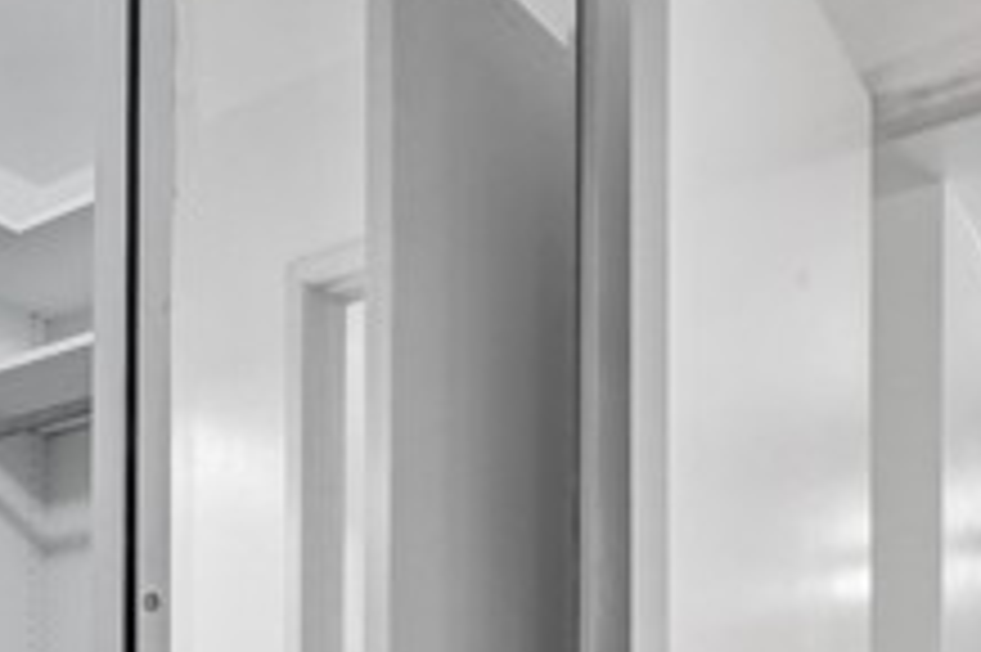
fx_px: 1198
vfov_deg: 26.4
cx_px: 382
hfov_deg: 44.3
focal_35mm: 44
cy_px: 818
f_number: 9
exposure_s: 1/5
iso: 400
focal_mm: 10
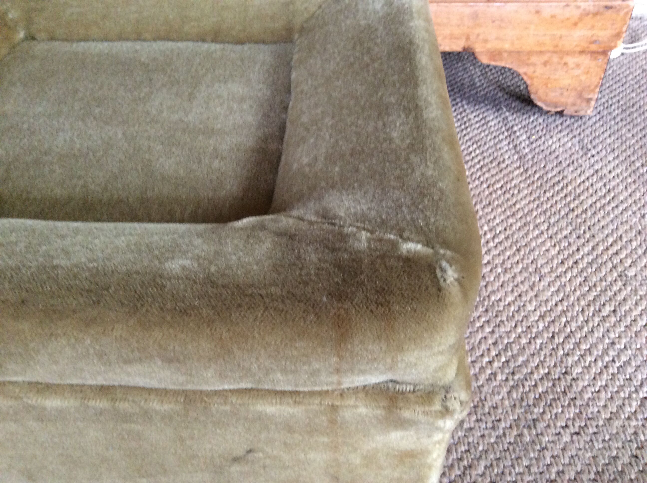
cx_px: 324
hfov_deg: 56.9
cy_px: 242
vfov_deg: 44.1
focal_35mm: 32
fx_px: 597
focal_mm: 3.3
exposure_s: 1/25
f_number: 2.4
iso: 200
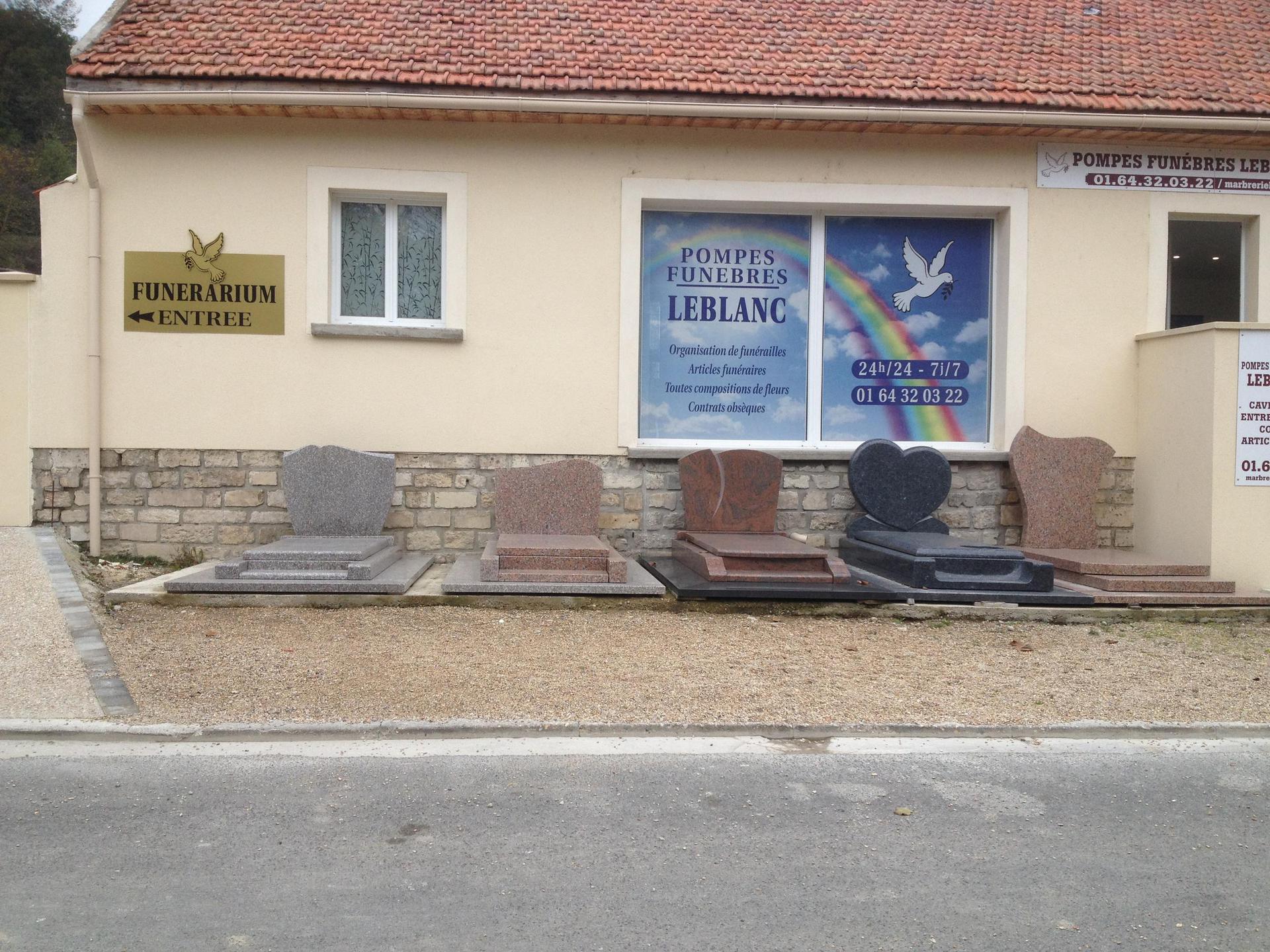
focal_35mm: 35
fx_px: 1284
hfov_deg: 52.6
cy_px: 476
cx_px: 635
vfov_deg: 40.7
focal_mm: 4.28
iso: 50
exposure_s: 1/365
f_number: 2.4
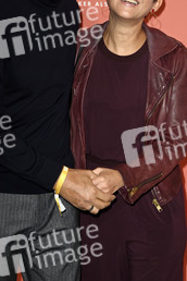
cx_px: 78
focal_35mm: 152
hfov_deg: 9.0
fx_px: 1184
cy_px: 87
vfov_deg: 13.5
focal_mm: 98
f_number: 5.6
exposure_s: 1/160
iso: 640
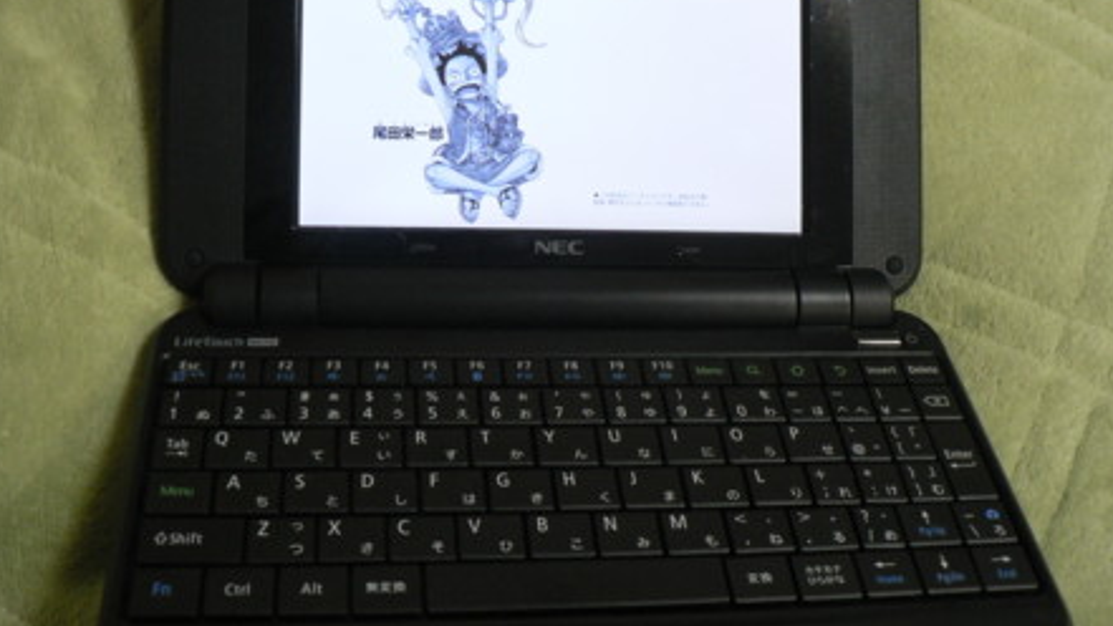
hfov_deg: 50.5
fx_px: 1180
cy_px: 288
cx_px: 550
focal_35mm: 40
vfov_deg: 29.7
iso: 200
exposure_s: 1/15
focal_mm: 6
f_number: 2.8
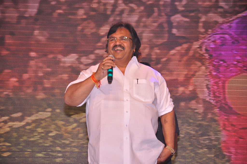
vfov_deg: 8.7
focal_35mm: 158
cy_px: 82
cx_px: 124
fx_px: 1079
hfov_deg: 13.1
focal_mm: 105
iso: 200
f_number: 5.6
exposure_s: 1/160
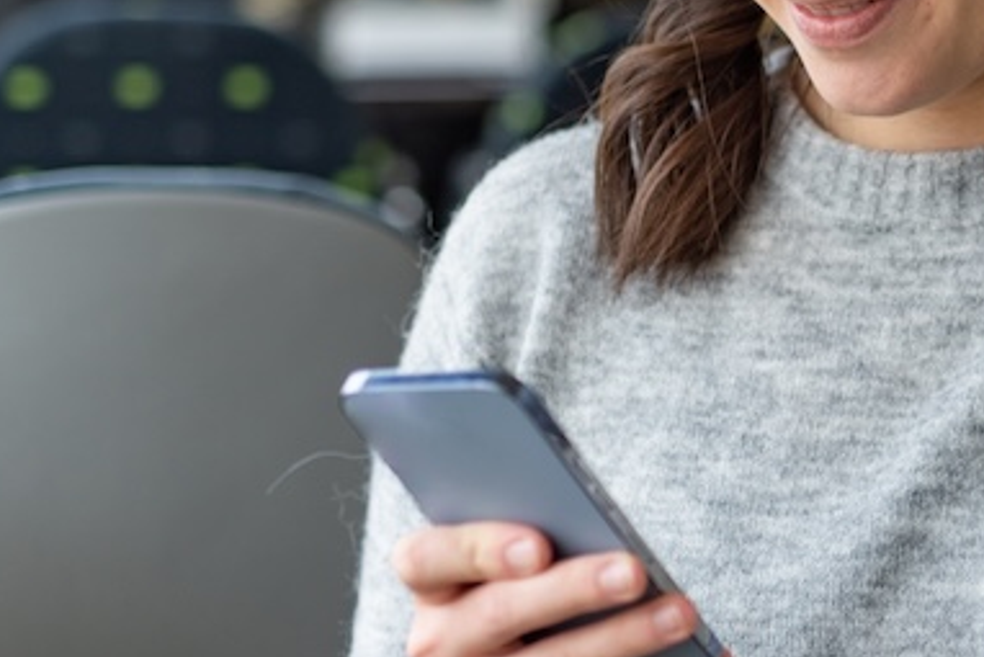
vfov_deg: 8.7
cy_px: 171
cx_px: 1285
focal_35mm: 157
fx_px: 4293
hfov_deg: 12.7
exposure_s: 1/500
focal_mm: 50
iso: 64
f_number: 1.8
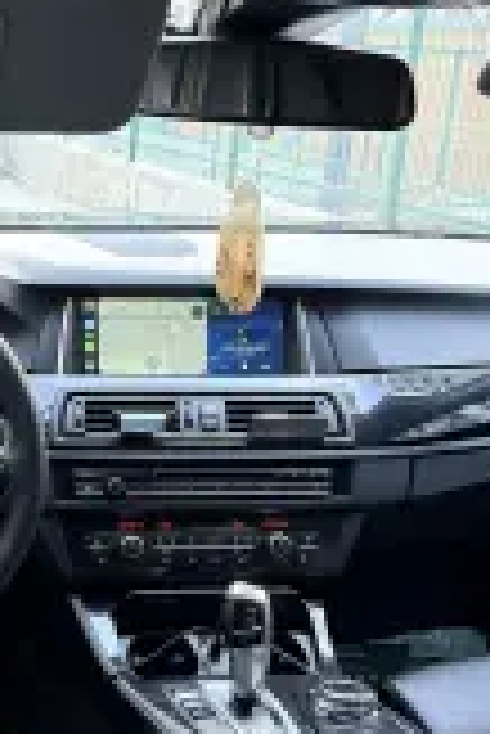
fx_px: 1120
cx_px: 72
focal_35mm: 55
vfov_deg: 35.8
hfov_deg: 24.1
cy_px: 491
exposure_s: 1/53
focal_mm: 6.76
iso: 500
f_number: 1.78
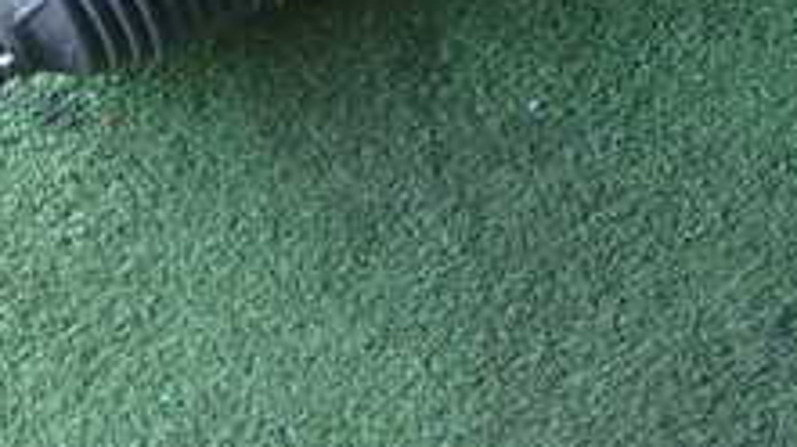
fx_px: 3126
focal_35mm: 148
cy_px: 159
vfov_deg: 8.2
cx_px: -202
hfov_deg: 14.0
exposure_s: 1/50
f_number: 3.2
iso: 200
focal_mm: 9.01
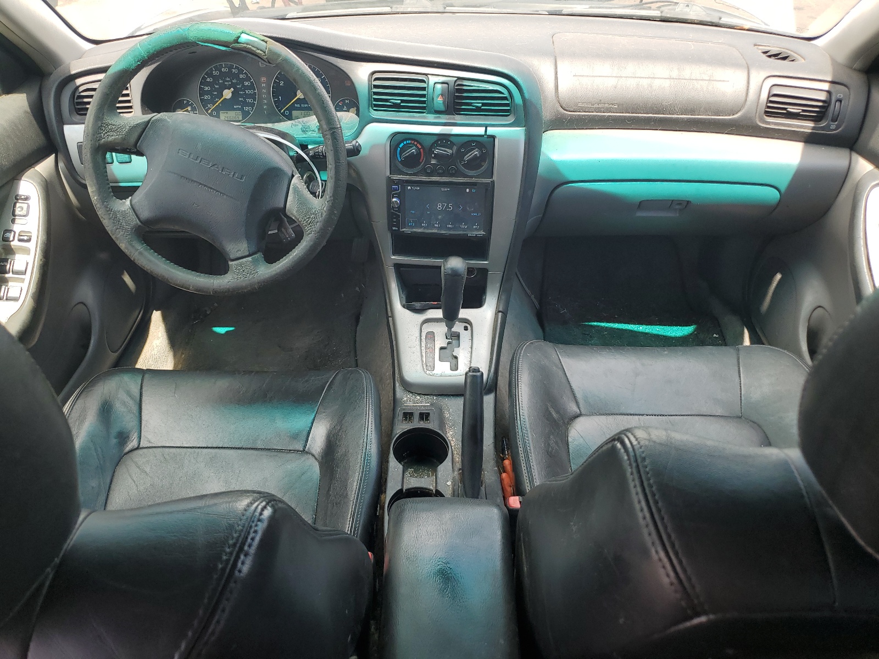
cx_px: 440
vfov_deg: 53.1
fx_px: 660
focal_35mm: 26
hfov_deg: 67.3
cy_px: 330
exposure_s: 1/370
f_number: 1.5
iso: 50
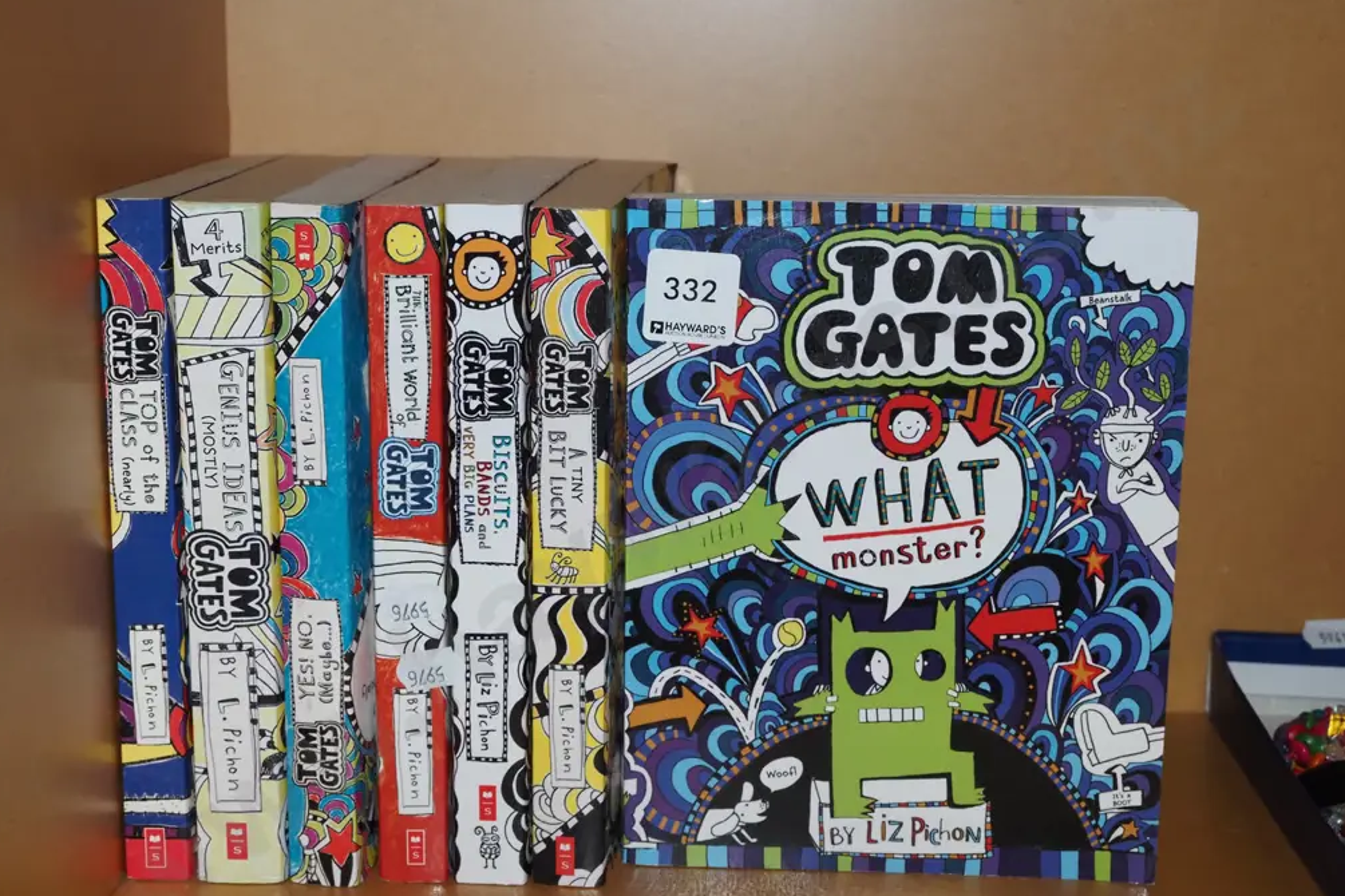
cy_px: 500
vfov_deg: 25.5
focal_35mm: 53
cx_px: 673
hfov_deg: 37.5
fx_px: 1980
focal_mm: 25
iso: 2500
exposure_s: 1/160
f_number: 5.6
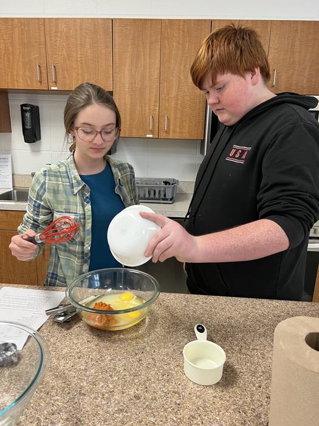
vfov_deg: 67.3
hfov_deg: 53.1
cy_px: 213
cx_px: 160
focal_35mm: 26
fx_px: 319
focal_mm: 5.7
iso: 100
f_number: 1.5
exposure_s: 1/60
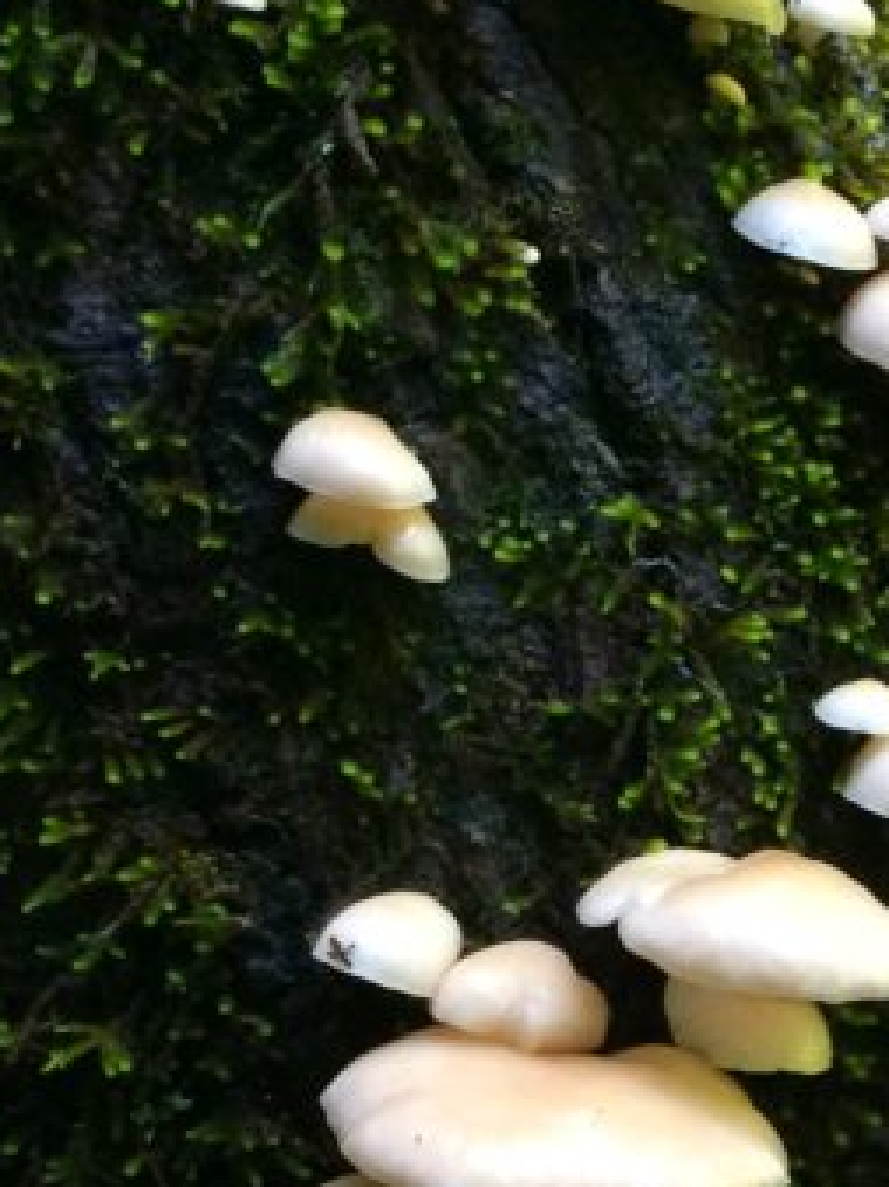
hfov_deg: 15.9
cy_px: 1212
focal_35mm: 91
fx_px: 3120
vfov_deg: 20.8
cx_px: 861
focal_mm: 4.12
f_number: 2.2
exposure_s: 1/30
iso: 160
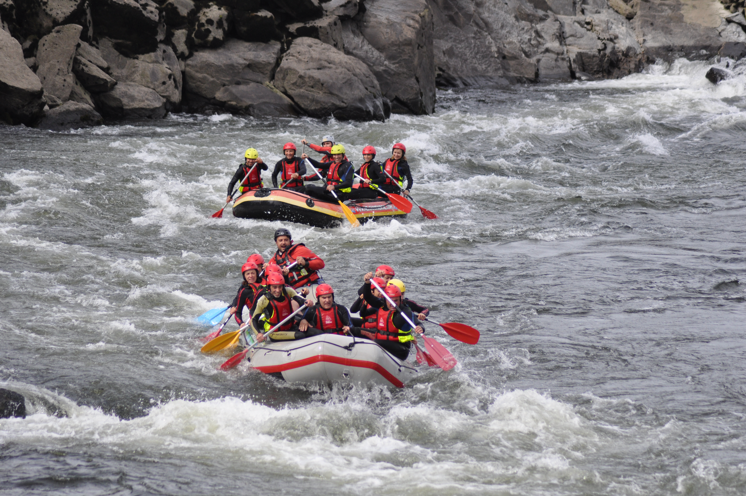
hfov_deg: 8.9
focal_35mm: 232
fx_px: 4812
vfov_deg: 5.9
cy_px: 248
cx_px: 373
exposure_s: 1/1600
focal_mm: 155
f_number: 4.8
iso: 400
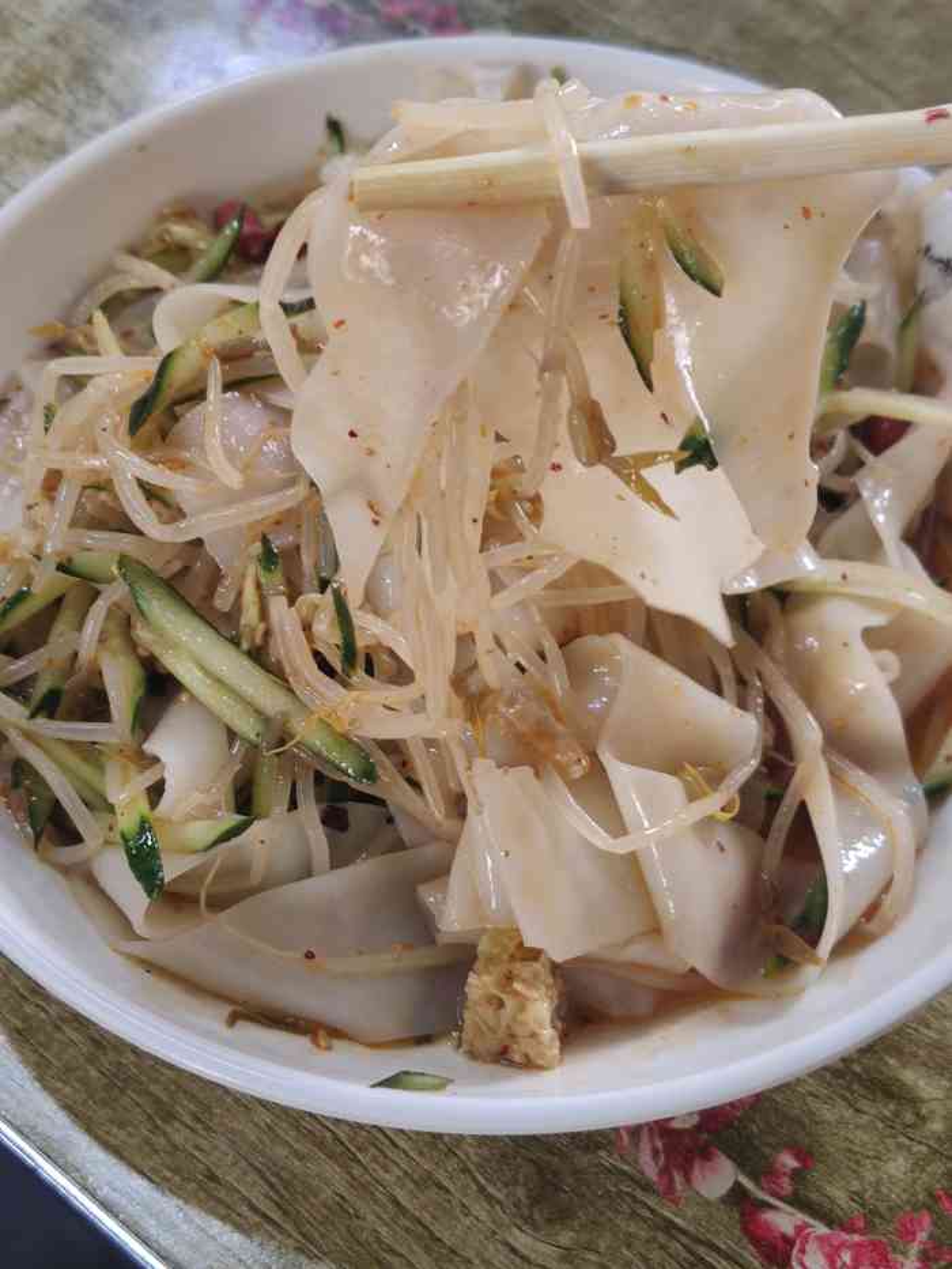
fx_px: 1870
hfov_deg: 28.6
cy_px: 634
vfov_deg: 37.5
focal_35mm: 51
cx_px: 476
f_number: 1.75
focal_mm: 4.75
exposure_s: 1/100
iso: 411
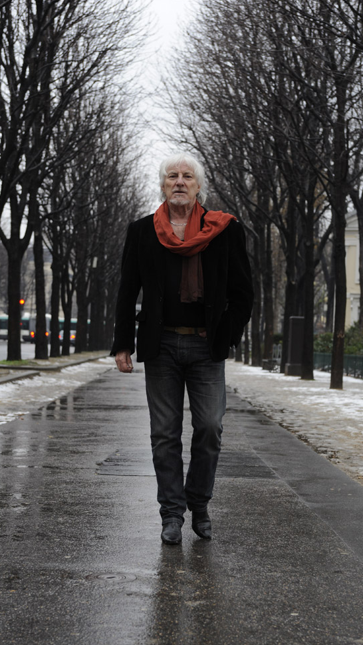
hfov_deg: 16.3
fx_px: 1266
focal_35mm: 74
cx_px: 191
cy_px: 324
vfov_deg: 28.6
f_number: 6.3
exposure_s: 1/100
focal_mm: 70
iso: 400
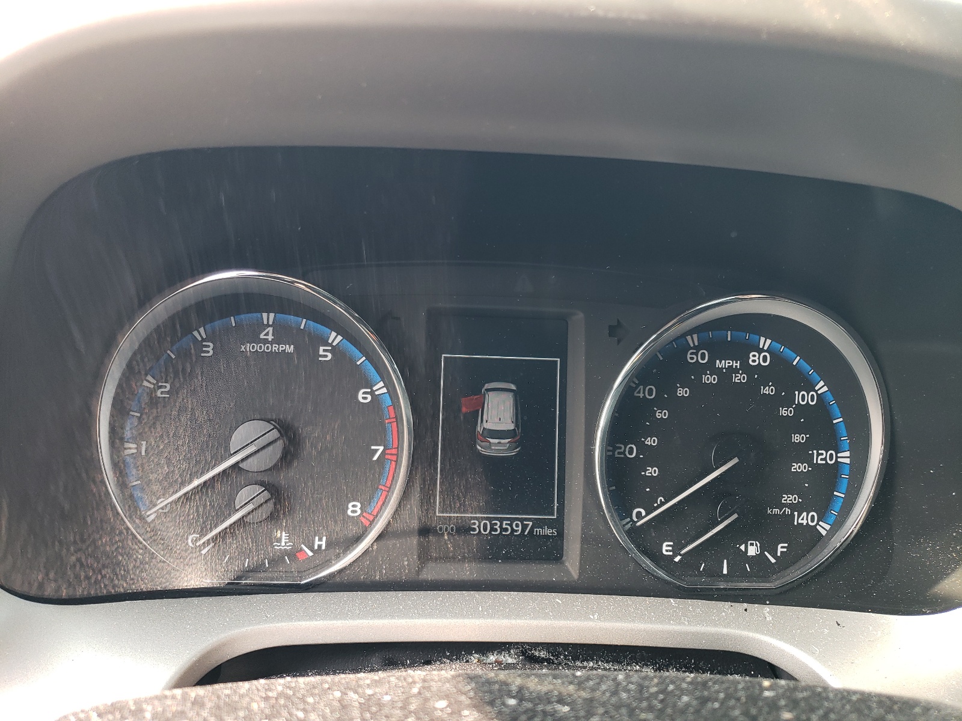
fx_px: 723
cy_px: 360
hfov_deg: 67.3
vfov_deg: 53.1
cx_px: 481
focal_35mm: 26
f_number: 1.5
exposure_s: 1/120
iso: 68
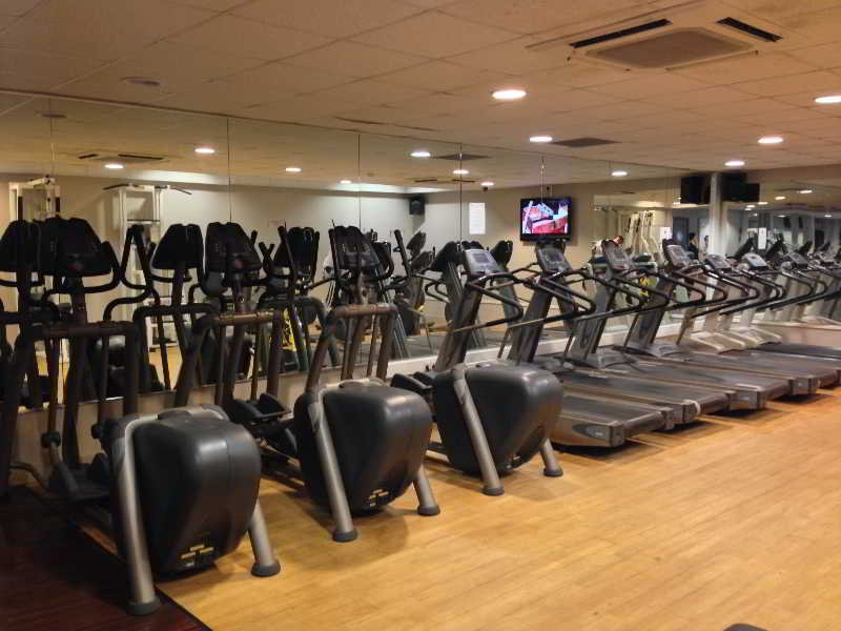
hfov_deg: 55.4
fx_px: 802
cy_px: 316
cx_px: 420
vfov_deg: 42.9
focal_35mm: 33
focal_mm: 4.12
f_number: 2.4
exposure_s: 1/20
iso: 250
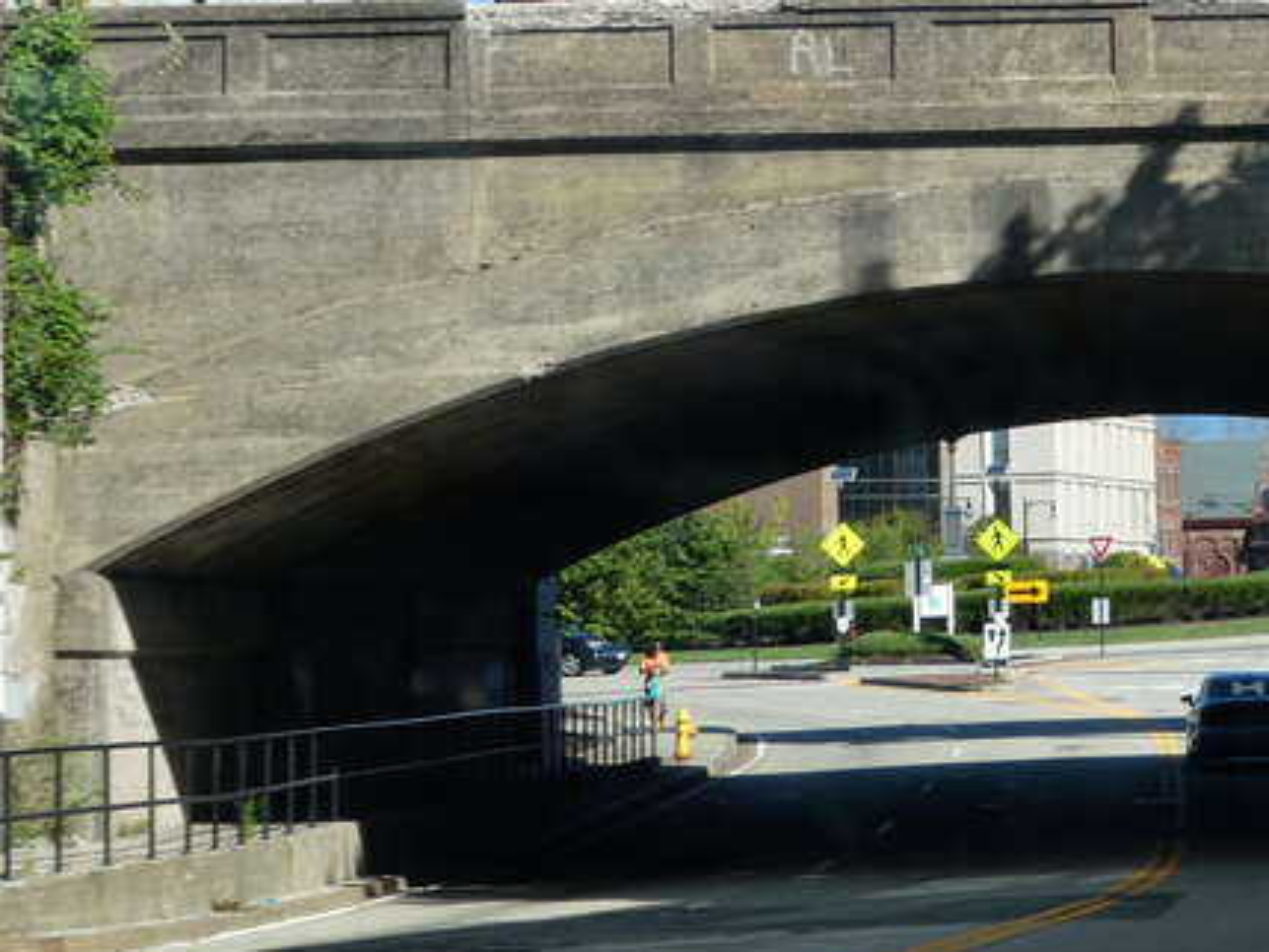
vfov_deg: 10.7
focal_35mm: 138
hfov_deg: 14.2
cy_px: 248
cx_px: 1133
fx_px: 5060
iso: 80
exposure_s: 1/320
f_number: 4.6
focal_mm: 13.2
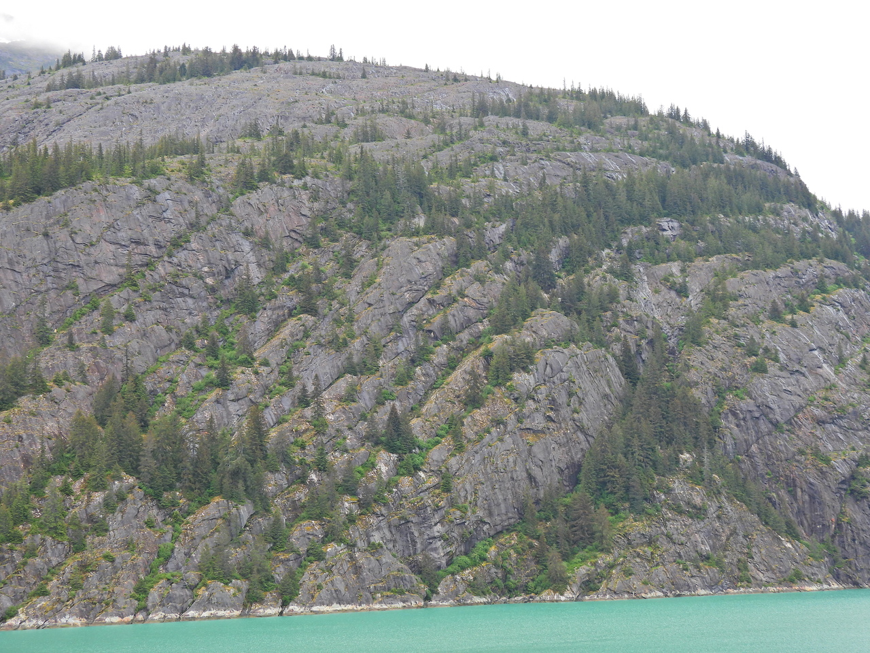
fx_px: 1508
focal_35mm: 60
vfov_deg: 24.4
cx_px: 435
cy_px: 326
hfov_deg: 32.2
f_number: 3.5
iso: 100
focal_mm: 10.7
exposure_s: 1/160
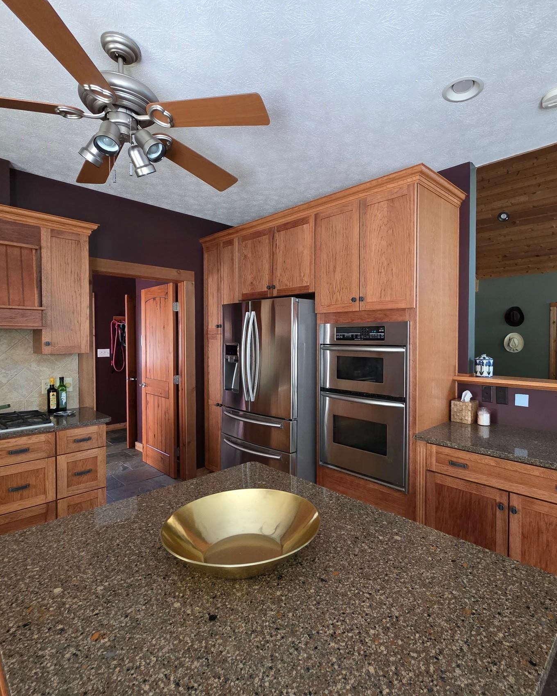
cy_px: 347
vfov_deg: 89.6
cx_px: 315
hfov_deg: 76.6
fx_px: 350
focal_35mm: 17
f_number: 1.9
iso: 500
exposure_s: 1/60
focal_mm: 2.2
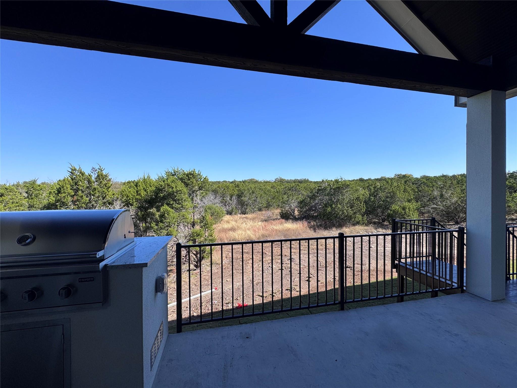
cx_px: 258
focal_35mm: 14
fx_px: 209
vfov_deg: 85.7
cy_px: 194
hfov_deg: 102.1
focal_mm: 2.22
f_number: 2.2
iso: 40
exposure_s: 1/1567
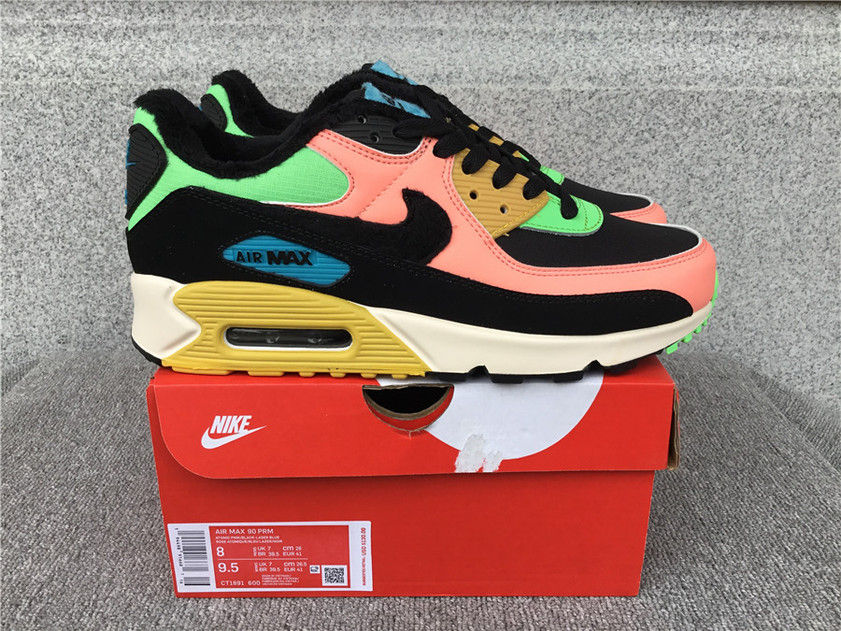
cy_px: 316
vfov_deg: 45.4
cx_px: 420
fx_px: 753
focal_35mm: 31
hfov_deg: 58.4
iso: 40
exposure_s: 1/100
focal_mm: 3.3
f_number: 2.4
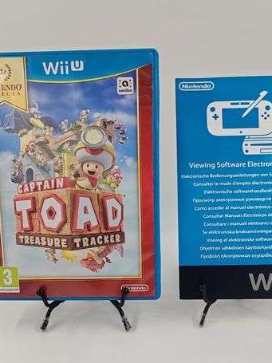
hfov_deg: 37.7
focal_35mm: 38
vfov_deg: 48.4
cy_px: 231
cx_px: 149
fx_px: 398
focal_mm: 6.12
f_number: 1.9
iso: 400
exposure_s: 1/120
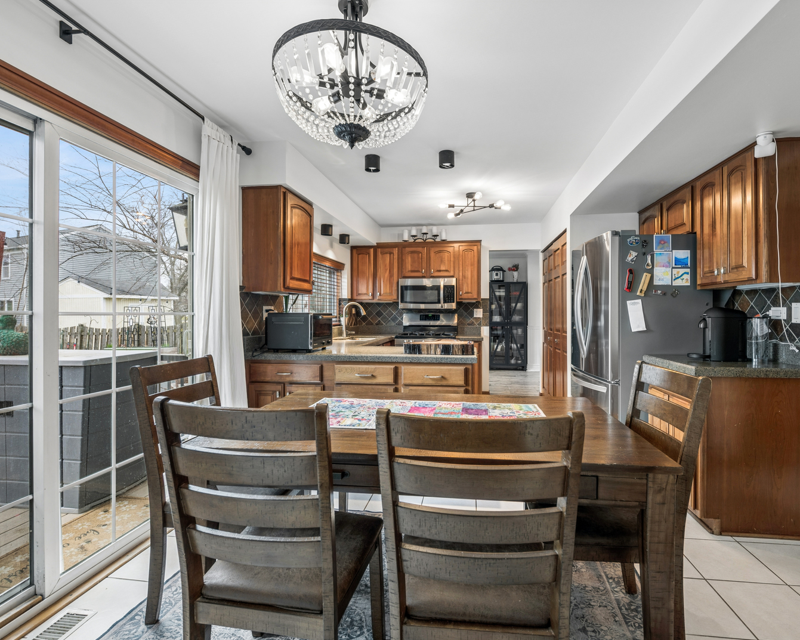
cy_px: 320
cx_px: 421
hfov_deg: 89.6
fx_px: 403
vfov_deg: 77.0
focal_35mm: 17
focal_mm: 15
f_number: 8
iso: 64
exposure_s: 1/8
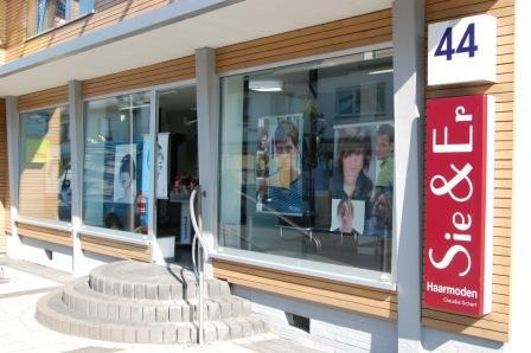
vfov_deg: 31.8
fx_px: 619
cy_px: 176
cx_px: 266
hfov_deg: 46.4
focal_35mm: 42
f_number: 10
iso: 400
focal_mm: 28
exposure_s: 1/160
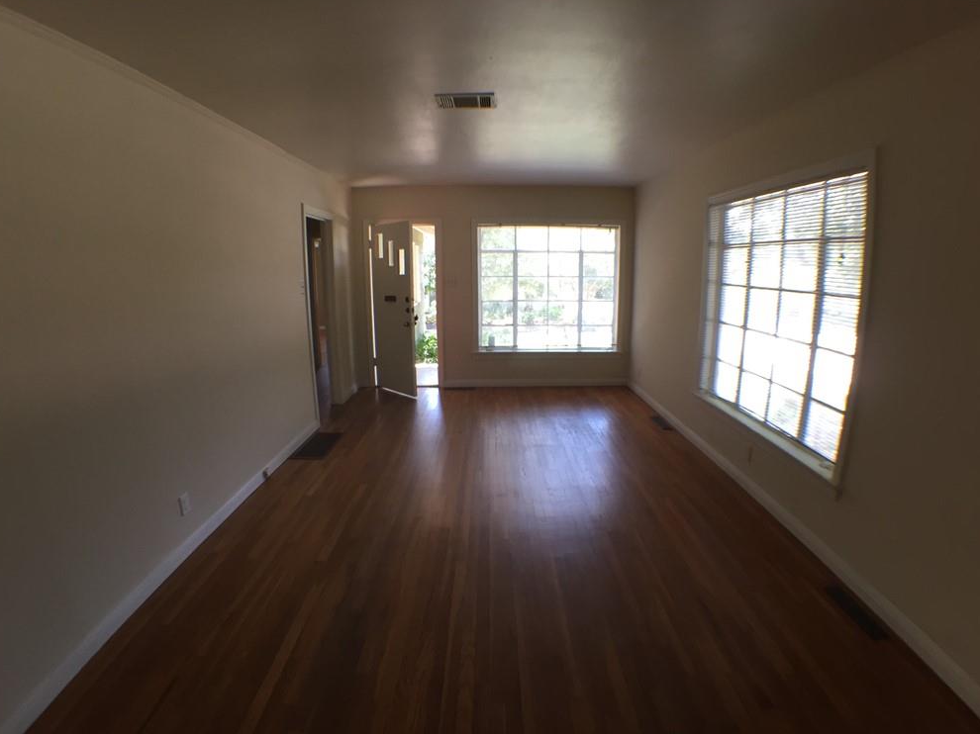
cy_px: 371
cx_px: 494
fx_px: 849
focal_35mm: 30
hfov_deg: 60.0
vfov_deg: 46.8
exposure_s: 1/30
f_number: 2.2
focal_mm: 4.15
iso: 32
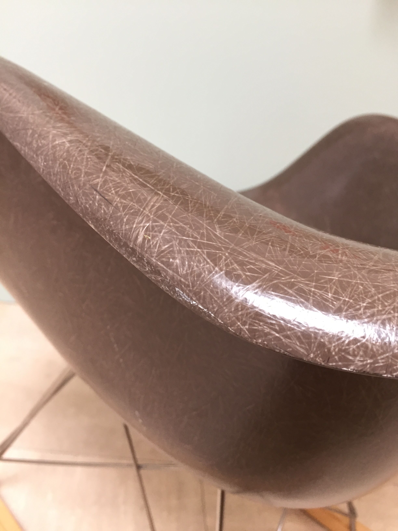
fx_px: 445
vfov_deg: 61.7
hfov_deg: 48.2
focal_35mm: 29
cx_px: 199
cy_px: 266
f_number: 2.2
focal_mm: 4.15
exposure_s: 1/33
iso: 80
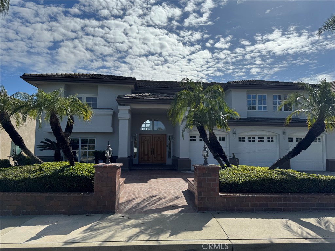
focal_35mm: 24
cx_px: 168
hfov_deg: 71.6
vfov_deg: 56.8
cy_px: 126
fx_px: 232
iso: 80
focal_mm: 6.76
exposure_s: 1/10417
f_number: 1.78
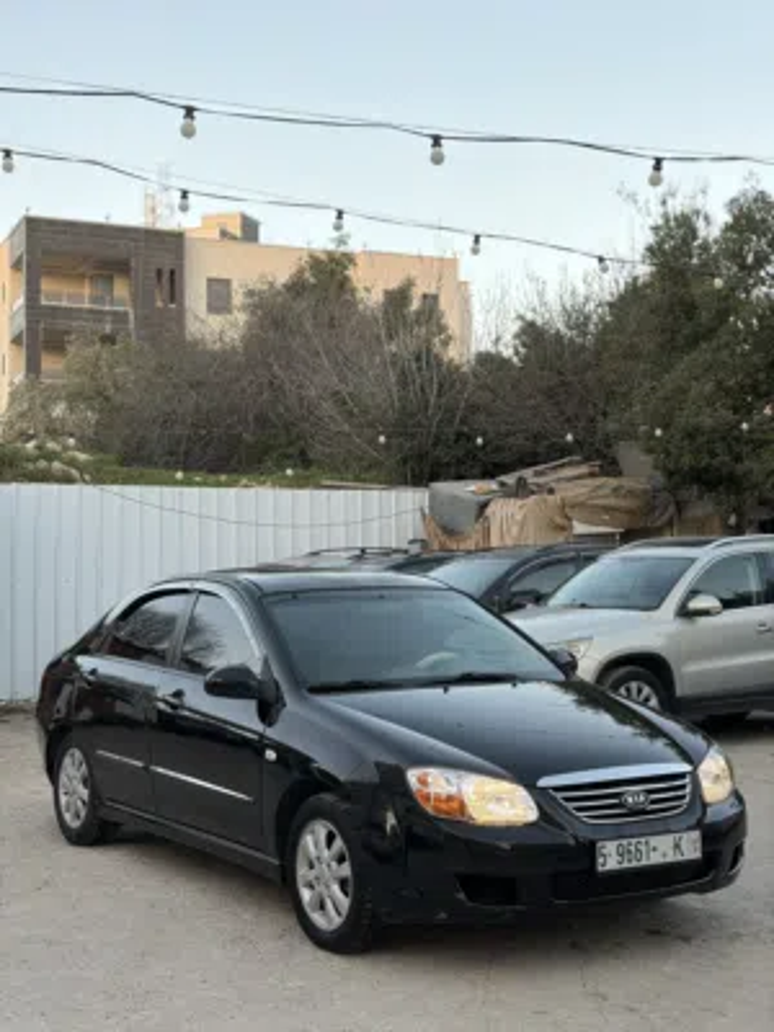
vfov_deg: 36.8
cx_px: 387
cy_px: 516
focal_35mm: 52
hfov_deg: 28.0
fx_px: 1550
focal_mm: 5.96
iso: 32
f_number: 1.6
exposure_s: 1/217
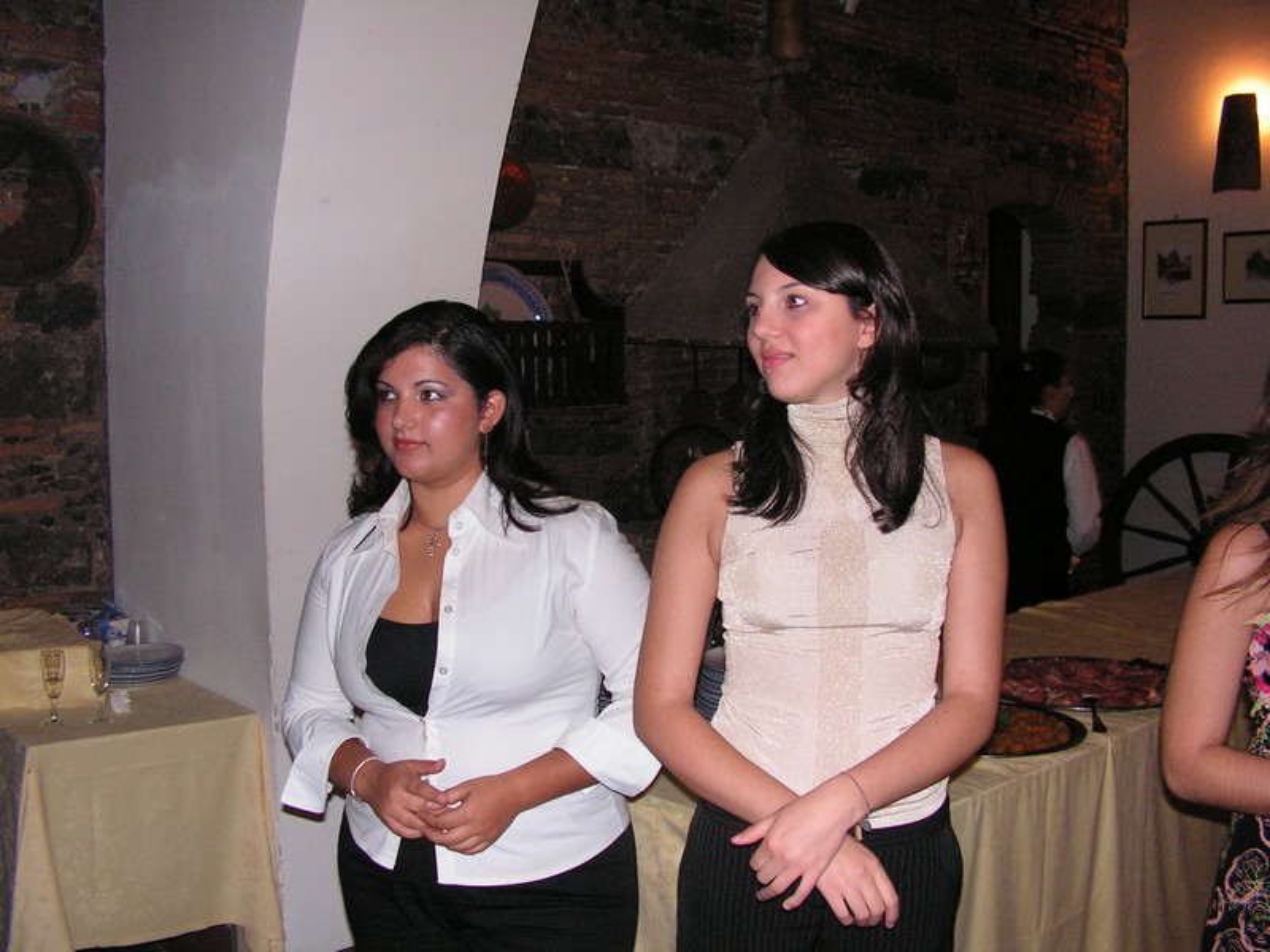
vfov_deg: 39.7
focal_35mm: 36
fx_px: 1321
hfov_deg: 51.4
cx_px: 635
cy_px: 476
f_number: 3.2
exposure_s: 1/40
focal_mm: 6
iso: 200
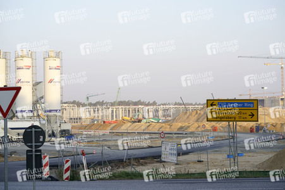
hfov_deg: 23.9
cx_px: 142
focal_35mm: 85
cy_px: 95
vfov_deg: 16.0
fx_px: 672
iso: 100
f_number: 5.6
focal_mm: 85
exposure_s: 1/125
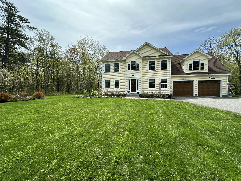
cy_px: 90
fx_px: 97
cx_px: 120
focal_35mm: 14
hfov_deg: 102.1
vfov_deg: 85.7
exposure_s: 1/1014
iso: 40
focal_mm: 2.22
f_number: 2.2
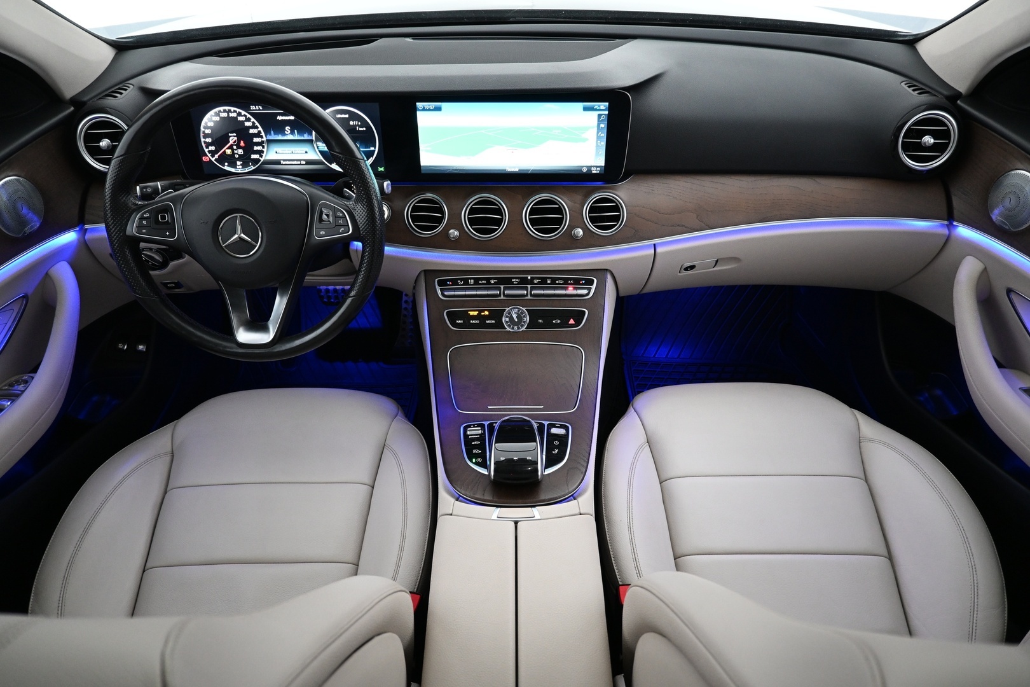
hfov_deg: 73.7
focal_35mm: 24
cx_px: 515
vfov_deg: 53.1
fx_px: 687
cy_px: 344
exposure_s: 1/25
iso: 1600
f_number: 3.5
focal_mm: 16
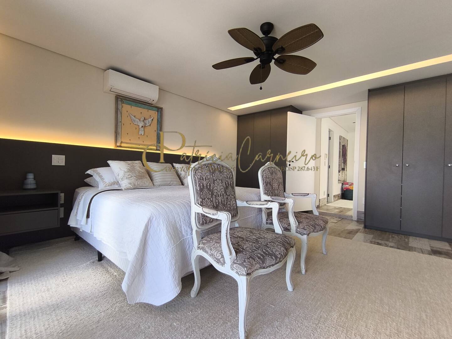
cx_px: 226
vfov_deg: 78.1
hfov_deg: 94.5
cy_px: 170
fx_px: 209
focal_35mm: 16
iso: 80
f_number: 2.2
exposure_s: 1/60
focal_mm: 1.65
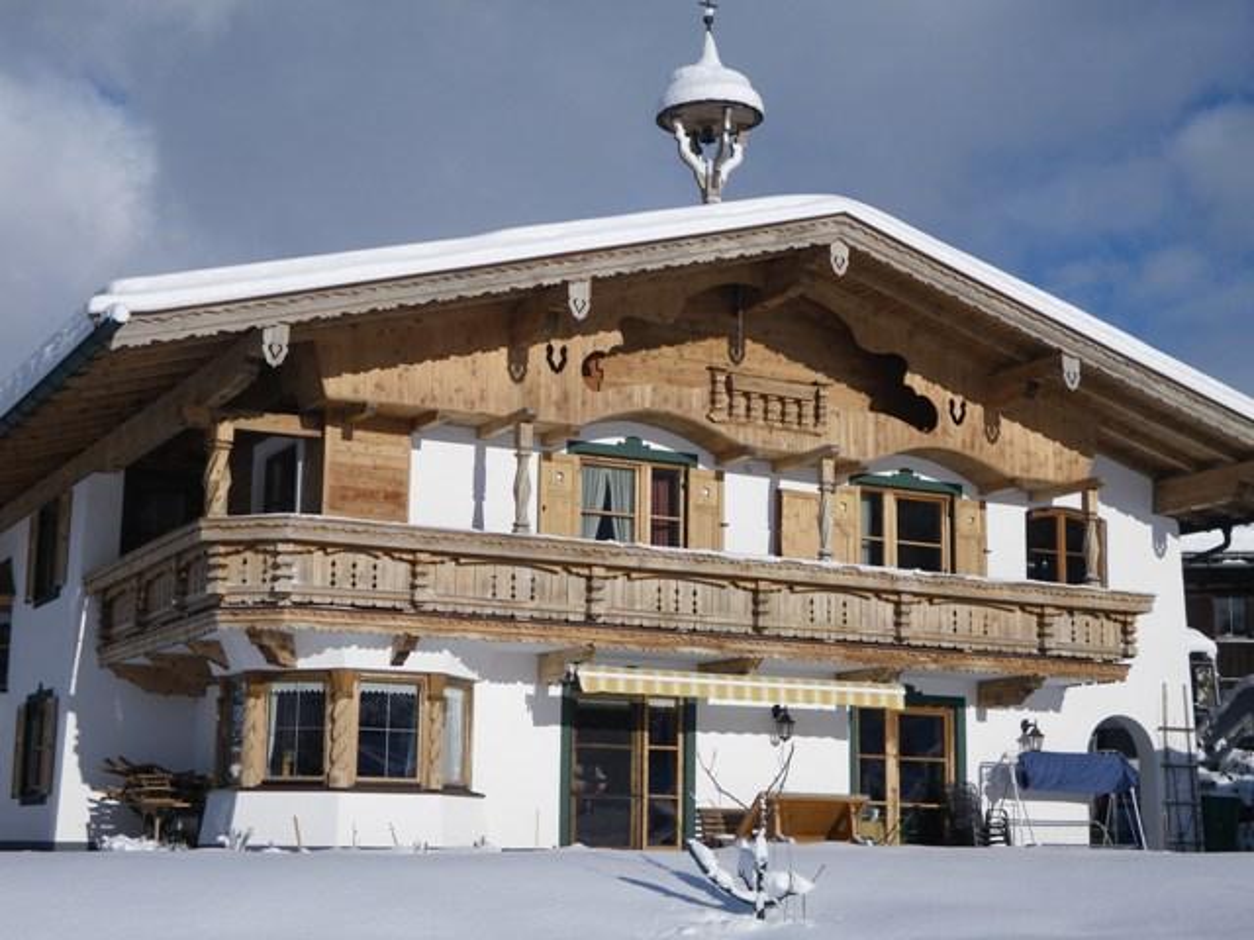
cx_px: 627
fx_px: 1992
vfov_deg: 26.6
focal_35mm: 55
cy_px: 470
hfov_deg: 34.9
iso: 64
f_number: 9.8
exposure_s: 1/160
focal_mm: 9.8
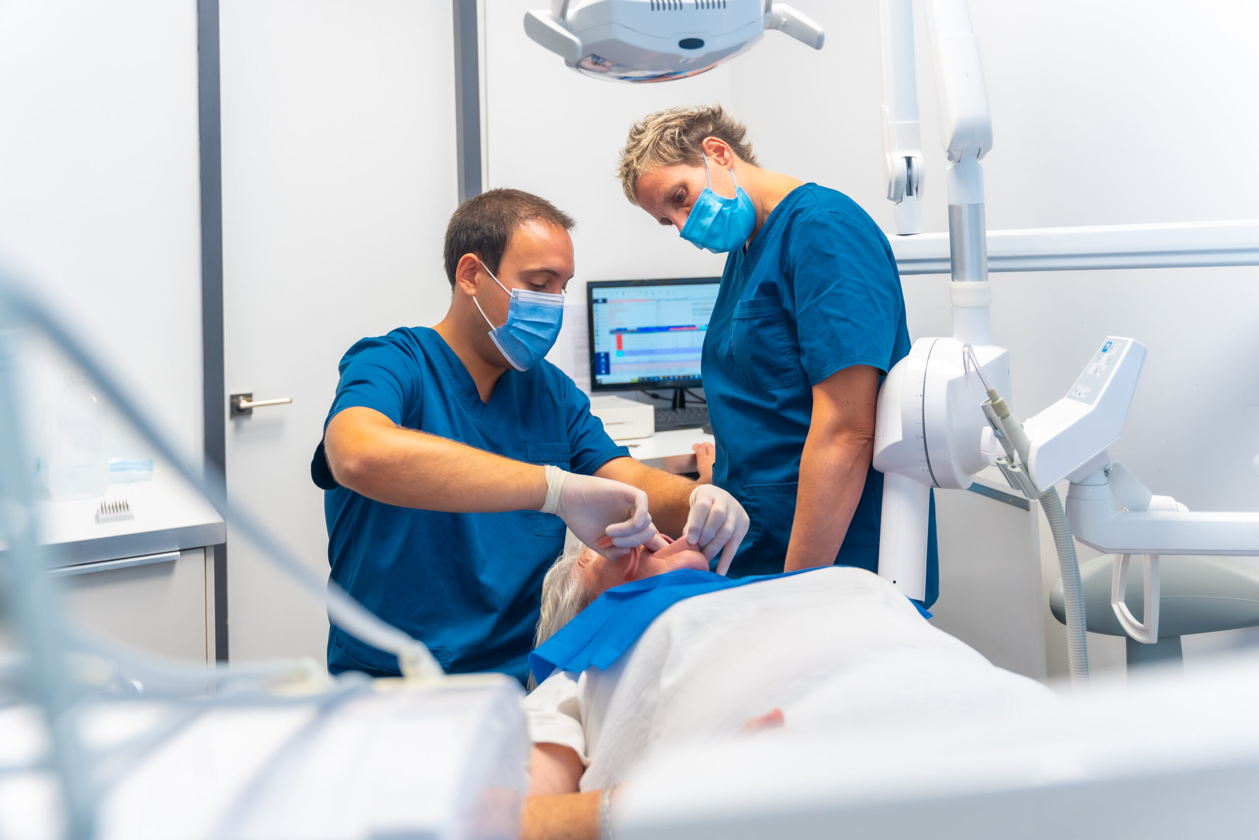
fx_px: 1105
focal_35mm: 32
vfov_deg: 41.6
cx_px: 630
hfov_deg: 59.3
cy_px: 420
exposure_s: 1/160
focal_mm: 31.6
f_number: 2.8
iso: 800
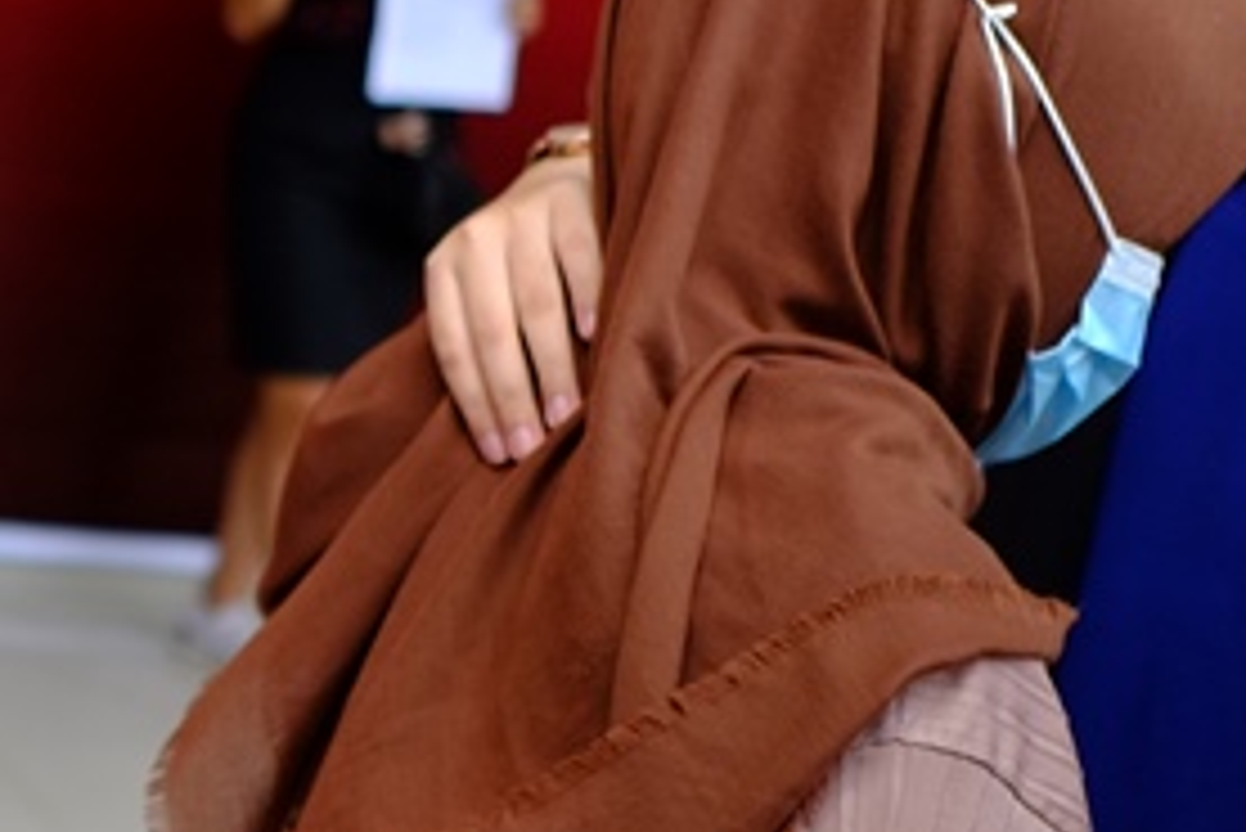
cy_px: 155
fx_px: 3497
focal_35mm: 101
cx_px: -369
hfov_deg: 18.8
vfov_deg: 13.5
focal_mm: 23
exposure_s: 1/2400
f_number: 2
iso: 640
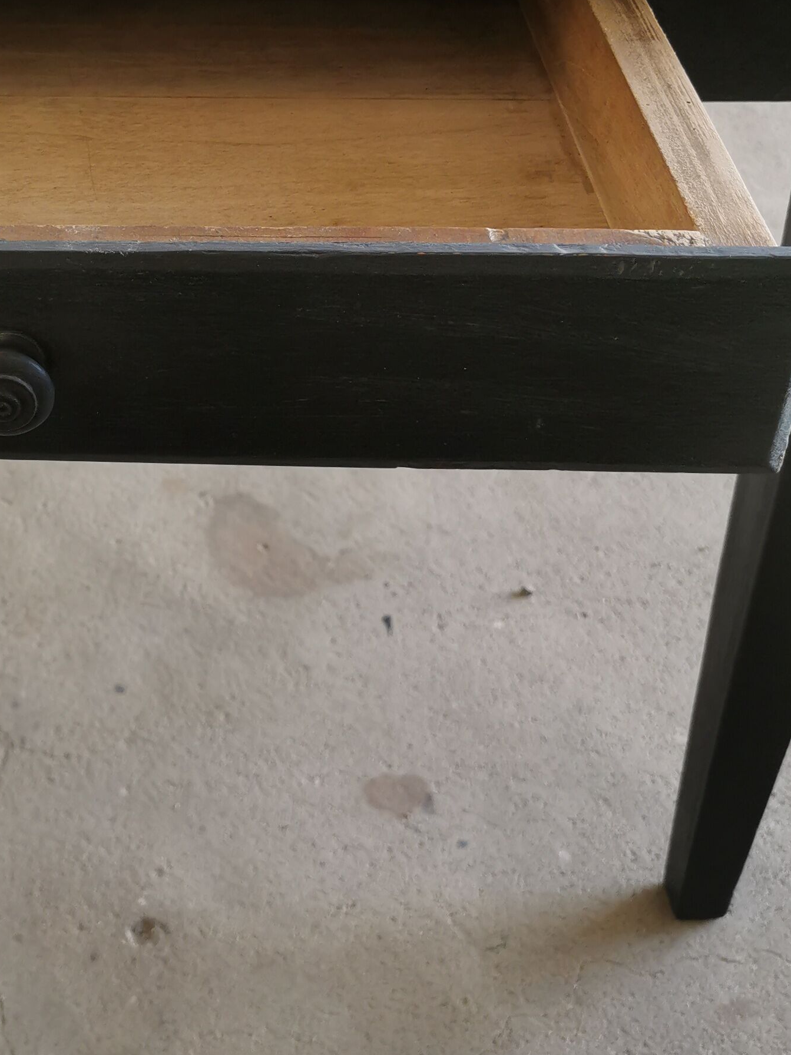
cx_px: 26
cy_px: 267
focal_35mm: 55
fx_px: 1676
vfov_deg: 34.2
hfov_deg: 25.4
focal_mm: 5.58
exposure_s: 1/100
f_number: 1.8
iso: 100
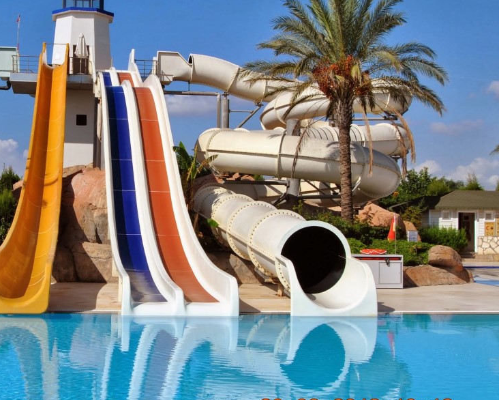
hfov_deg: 34.7
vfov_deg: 28.6
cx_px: 137
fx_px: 783
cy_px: 185
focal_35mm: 53
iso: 100
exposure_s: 1/320
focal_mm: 24
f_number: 9
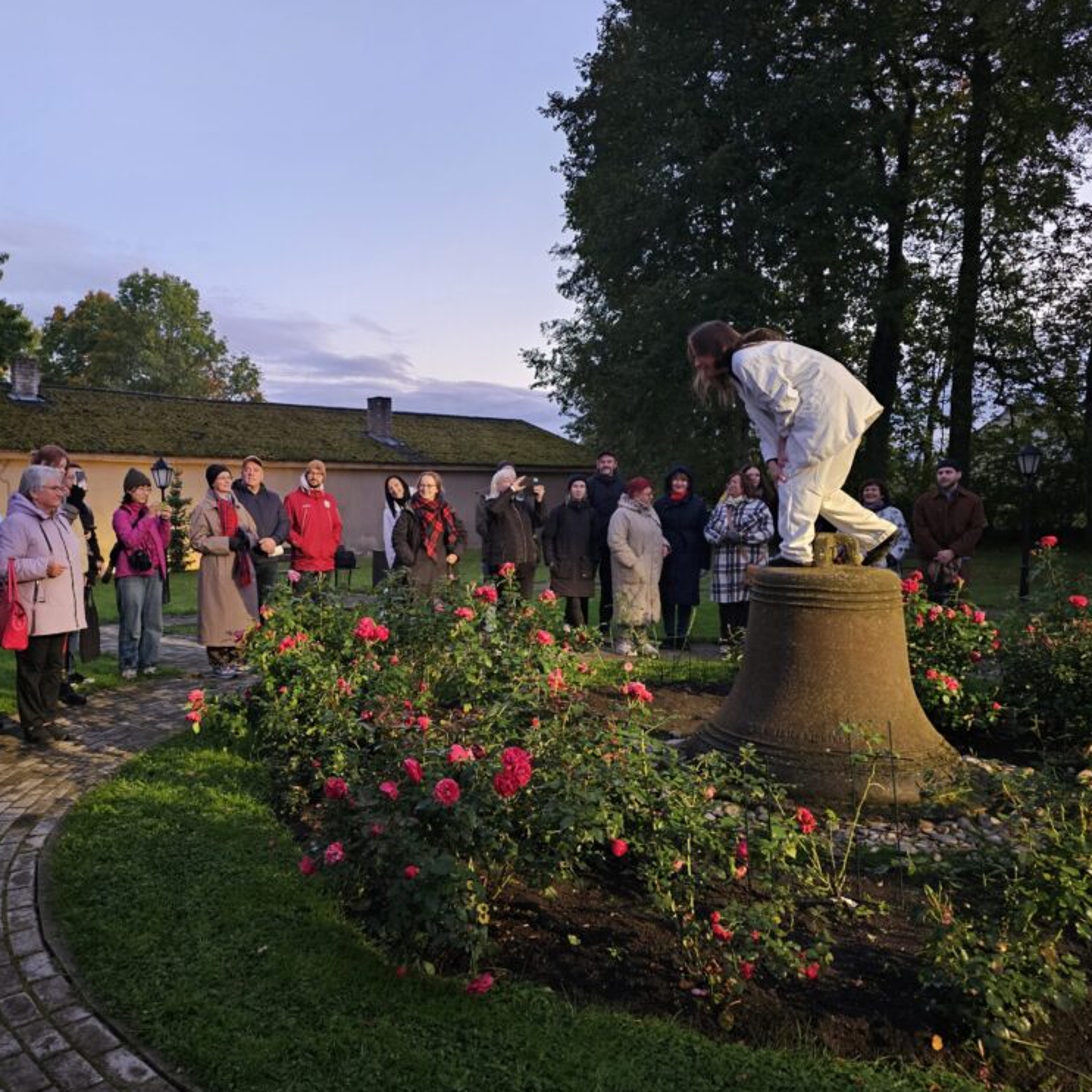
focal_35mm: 28
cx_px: 420
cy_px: 556
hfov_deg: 56.7
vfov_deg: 57.3
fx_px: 999
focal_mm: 6.3
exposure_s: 1/25
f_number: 1.7
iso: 640
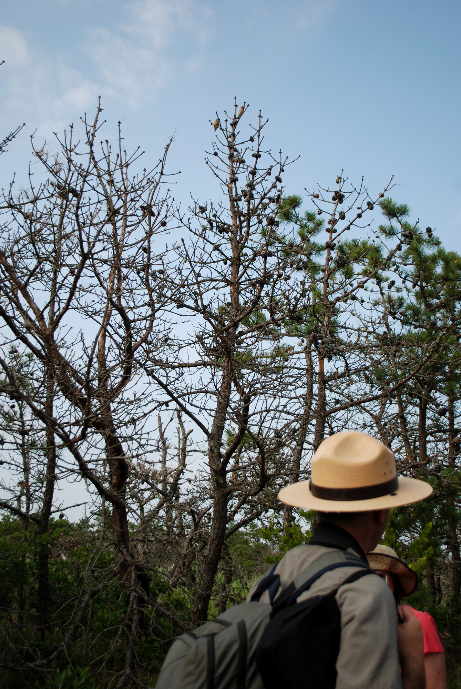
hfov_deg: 34.3
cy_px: 344
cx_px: 230
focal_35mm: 39
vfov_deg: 49.5
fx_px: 747
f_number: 4.5
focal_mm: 26
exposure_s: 1/500
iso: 100
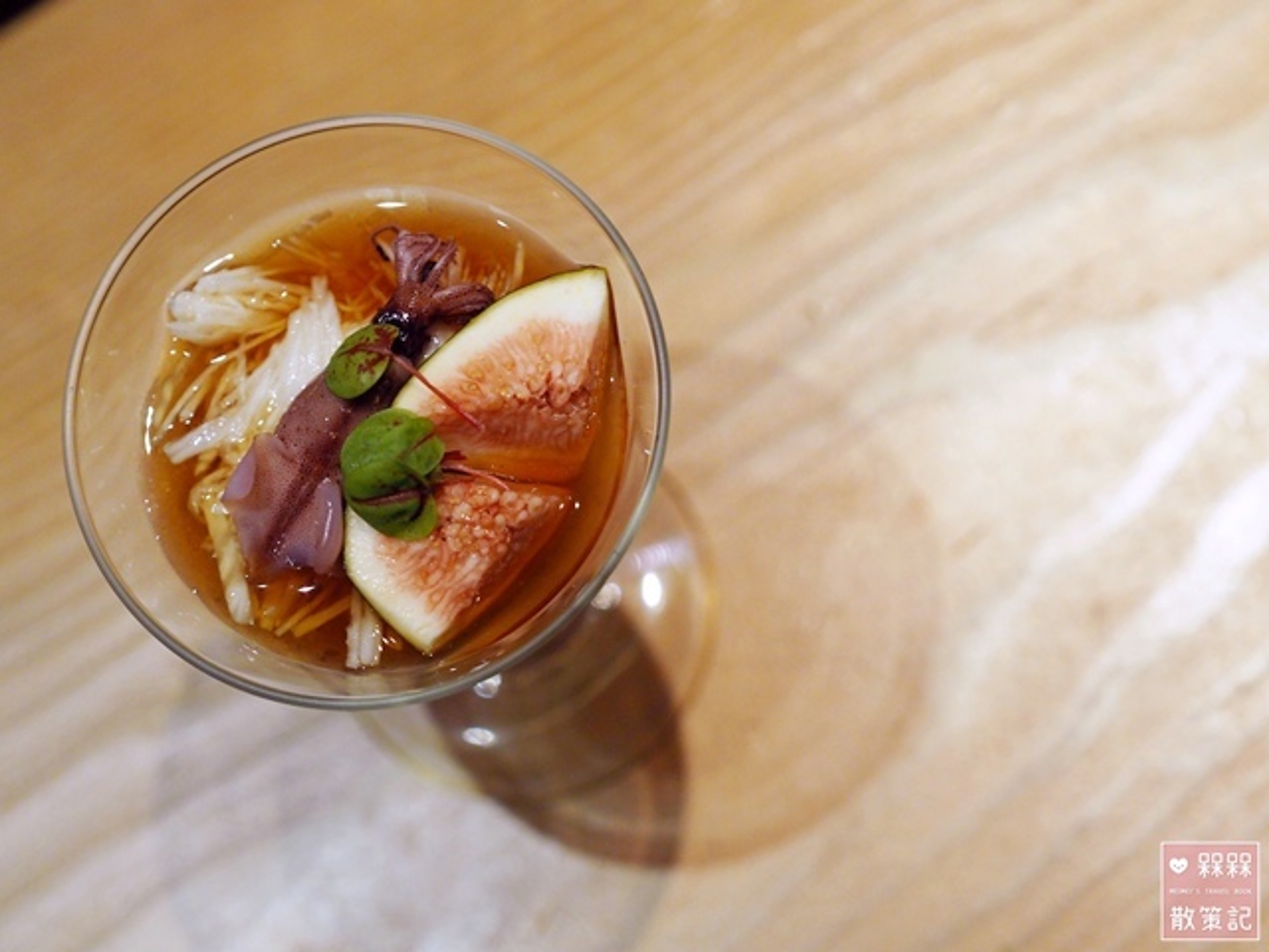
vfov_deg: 16.4
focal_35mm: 90
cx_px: 634
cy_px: 476
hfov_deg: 21.8
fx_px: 3299
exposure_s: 1/80
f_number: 2.8
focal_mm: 45
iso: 1600
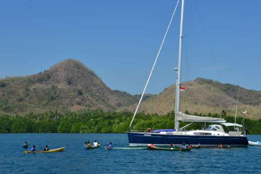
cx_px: 160
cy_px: 81
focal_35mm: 64
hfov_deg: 31.3
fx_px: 464
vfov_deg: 21.3
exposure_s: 1/500
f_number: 11
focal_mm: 48
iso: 250
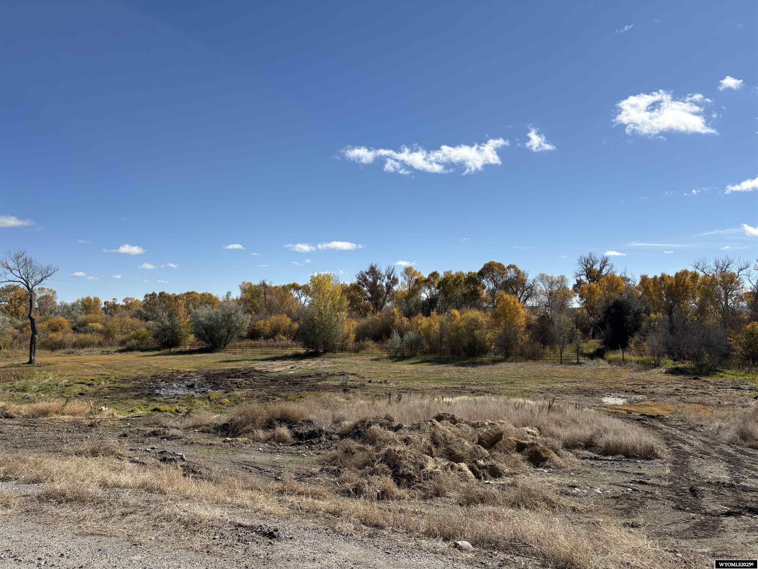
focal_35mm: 26
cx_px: 379
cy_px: 284
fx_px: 569
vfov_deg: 53.1
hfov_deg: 67.3
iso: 50
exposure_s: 1/4950
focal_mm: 5.96
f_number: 1.6
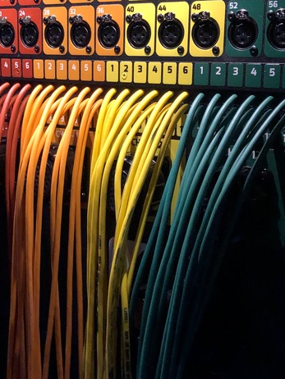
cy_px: 205
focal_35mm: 62
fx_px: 680
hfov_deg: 23.5
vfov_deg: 31.2
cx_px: 77
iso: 80
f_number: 1.8
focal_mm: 4
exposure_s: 1/7
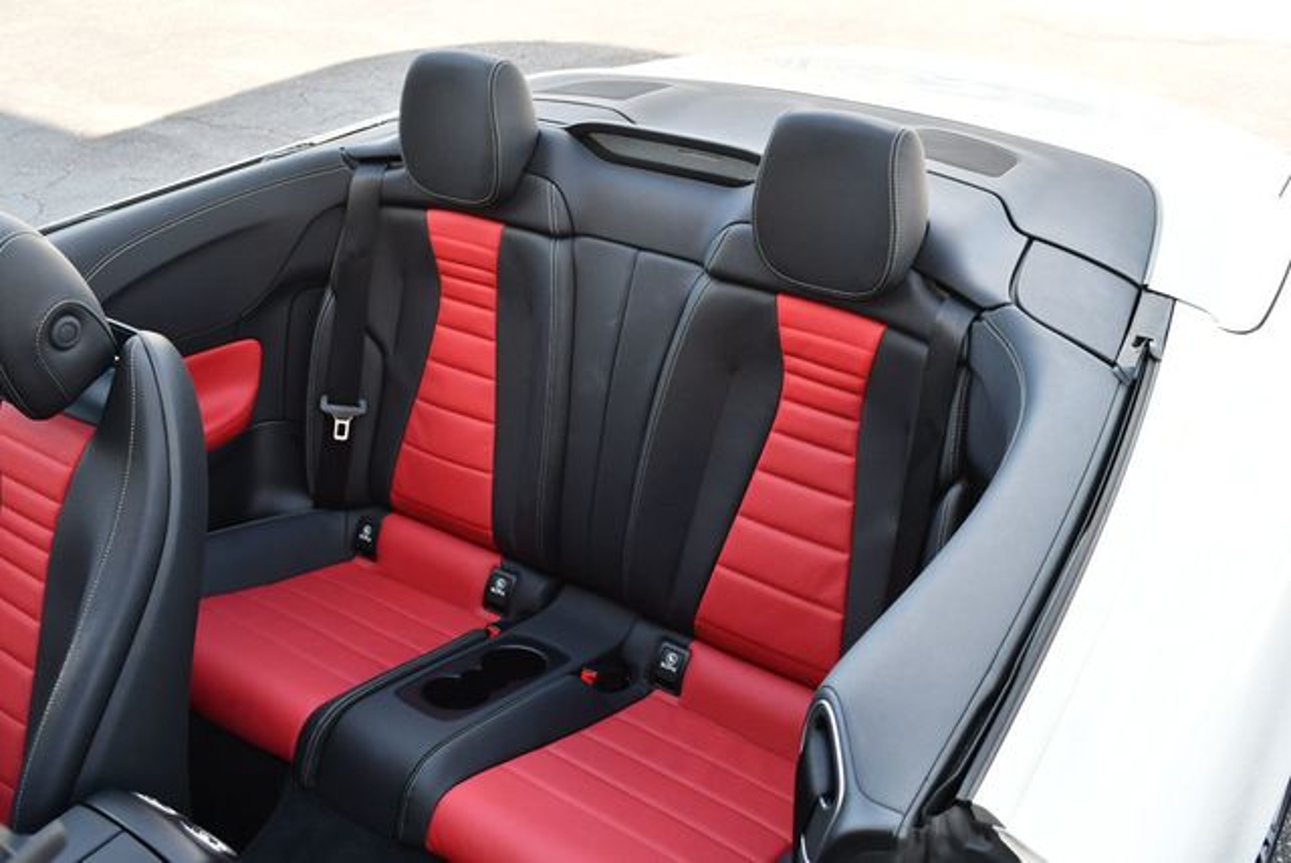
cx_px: 646
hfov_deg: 53.1
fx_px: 1292
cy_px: 432
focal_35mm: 36
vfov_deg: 36.9
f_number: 5
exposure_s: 1/250
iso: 400
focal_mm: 18
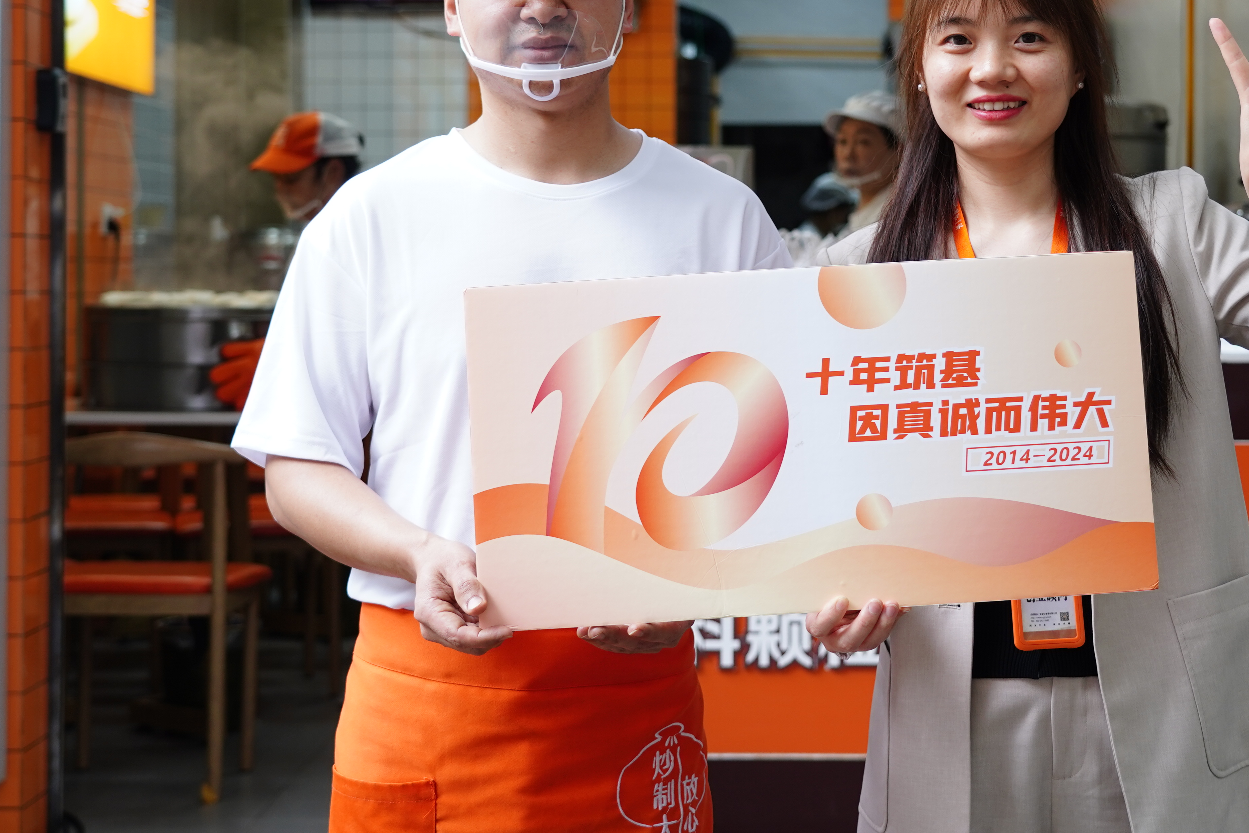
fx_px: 2463
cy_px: 238
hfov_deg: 28.4
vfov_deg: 19.1
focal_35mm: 71
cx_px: 733
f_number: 4
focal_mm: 44
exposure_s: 1/125
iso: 400
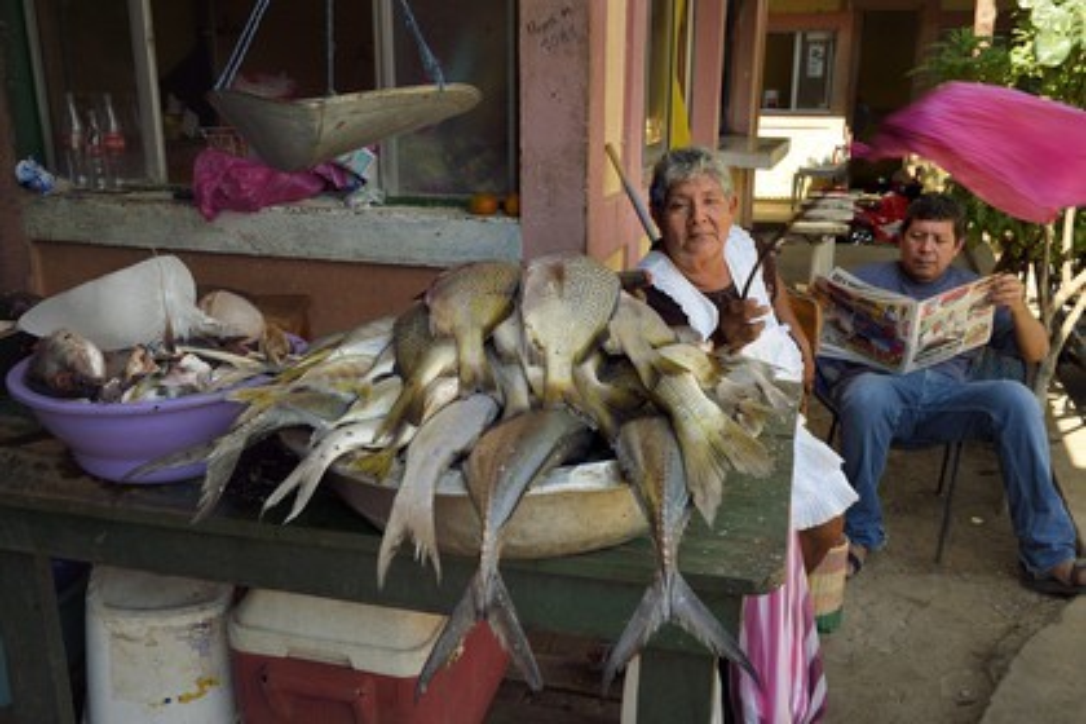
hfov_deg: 58.7
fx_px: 965
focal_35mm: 32
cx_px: 543
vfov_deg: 41.1
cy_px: 362
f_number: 18
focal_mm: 32
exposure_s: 1/160
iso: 800
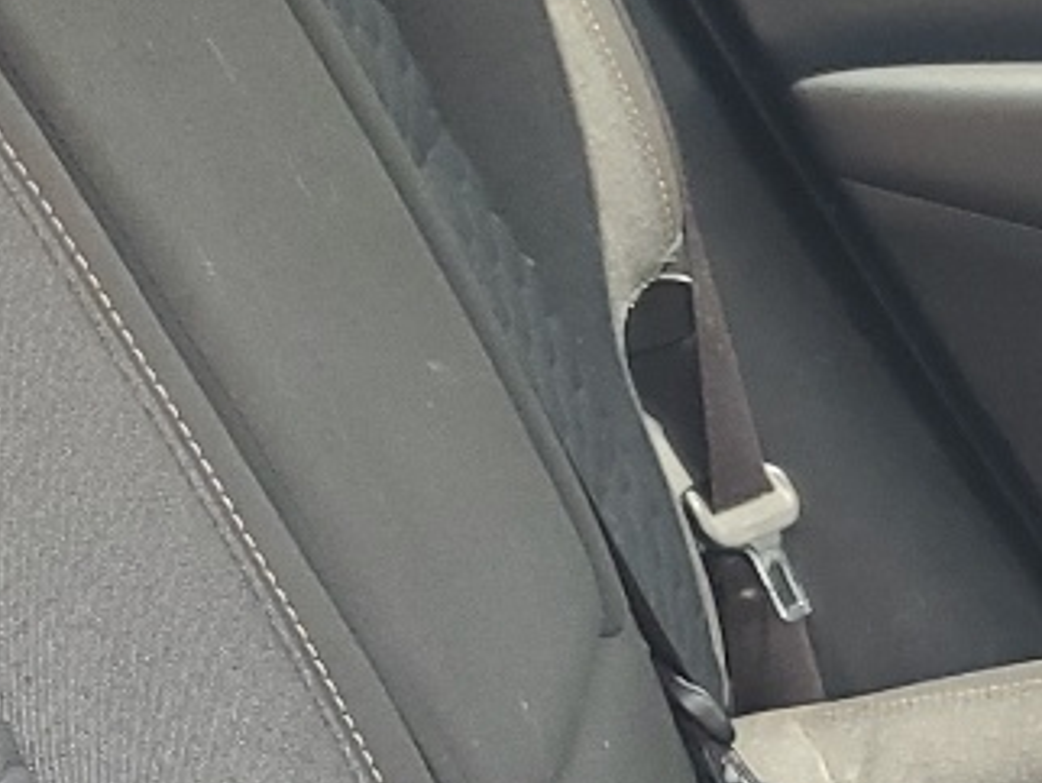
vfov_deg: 10.8
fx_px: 3886
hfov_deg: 14.4
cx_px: 1489
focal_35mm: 129
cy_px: 1424
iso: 60
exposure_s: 1/120
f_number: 1.5
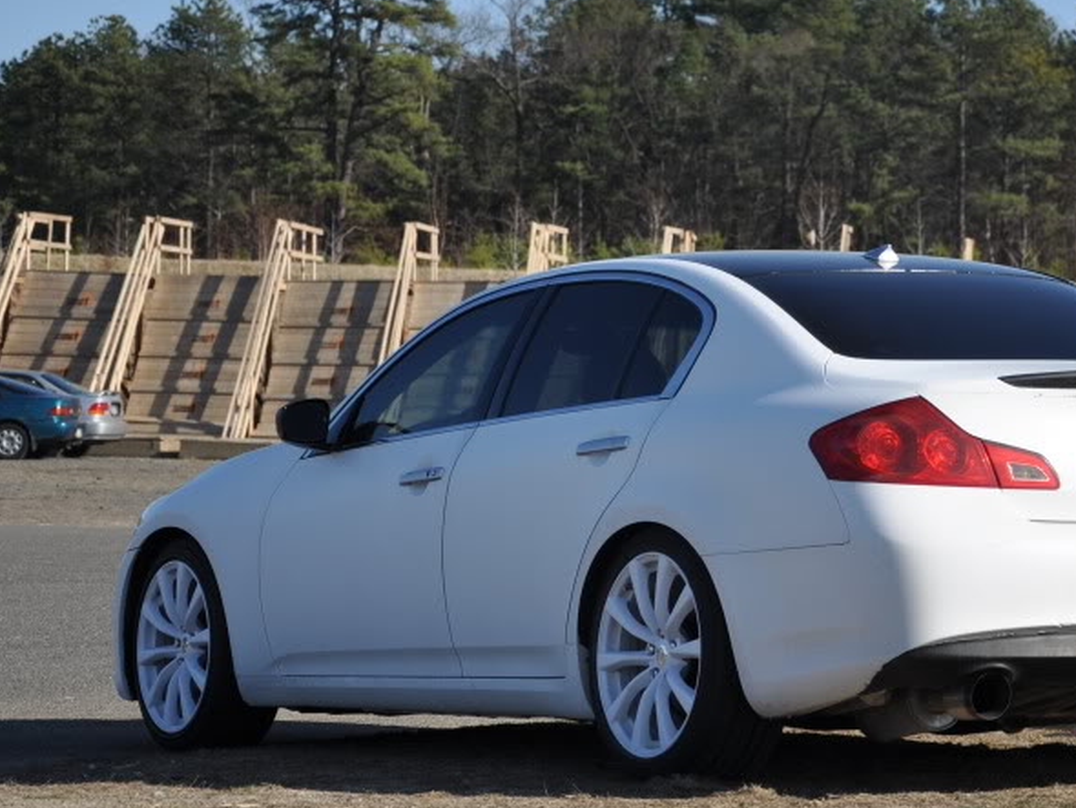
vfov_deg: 10.2
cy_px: 343
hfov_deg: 13.6
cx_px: 782
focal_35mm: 145
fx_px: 4509
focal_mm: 58
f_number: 5
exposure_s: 1/1250
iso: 200
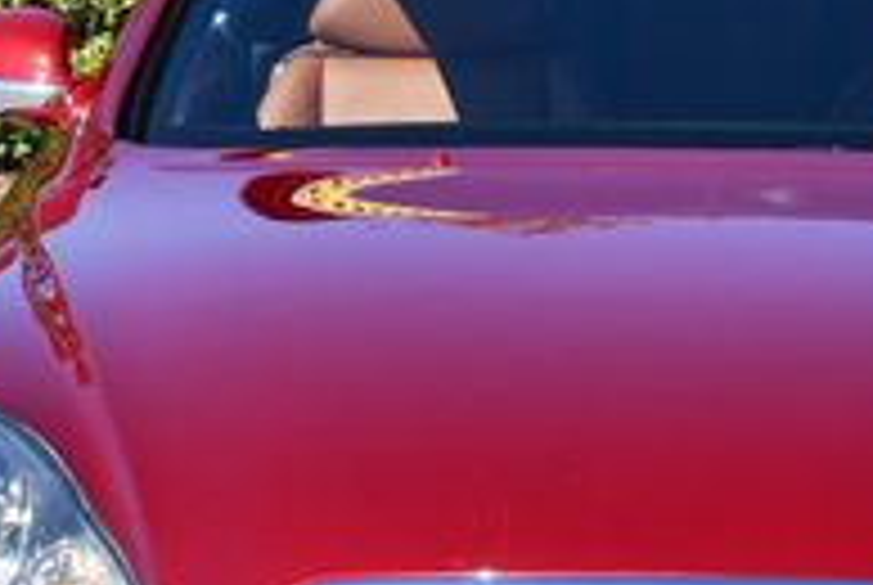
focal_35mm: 251
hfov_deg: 8.2
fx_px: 6096
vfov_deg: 5.5
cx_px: 652
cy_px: 410
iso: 125
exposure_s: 1/250
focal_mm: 38
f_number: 8
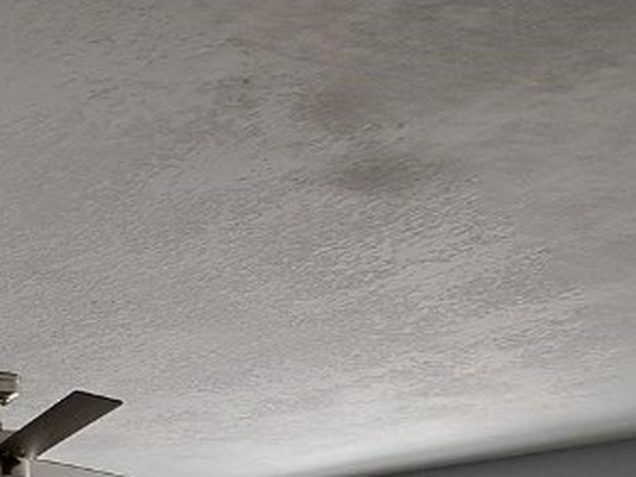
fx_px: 827
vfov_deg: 26.3
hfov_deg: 28.8
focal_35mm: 45
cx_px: -292
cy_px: 653
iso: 64
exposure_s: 1/40
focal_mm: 1.74
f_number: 2.2
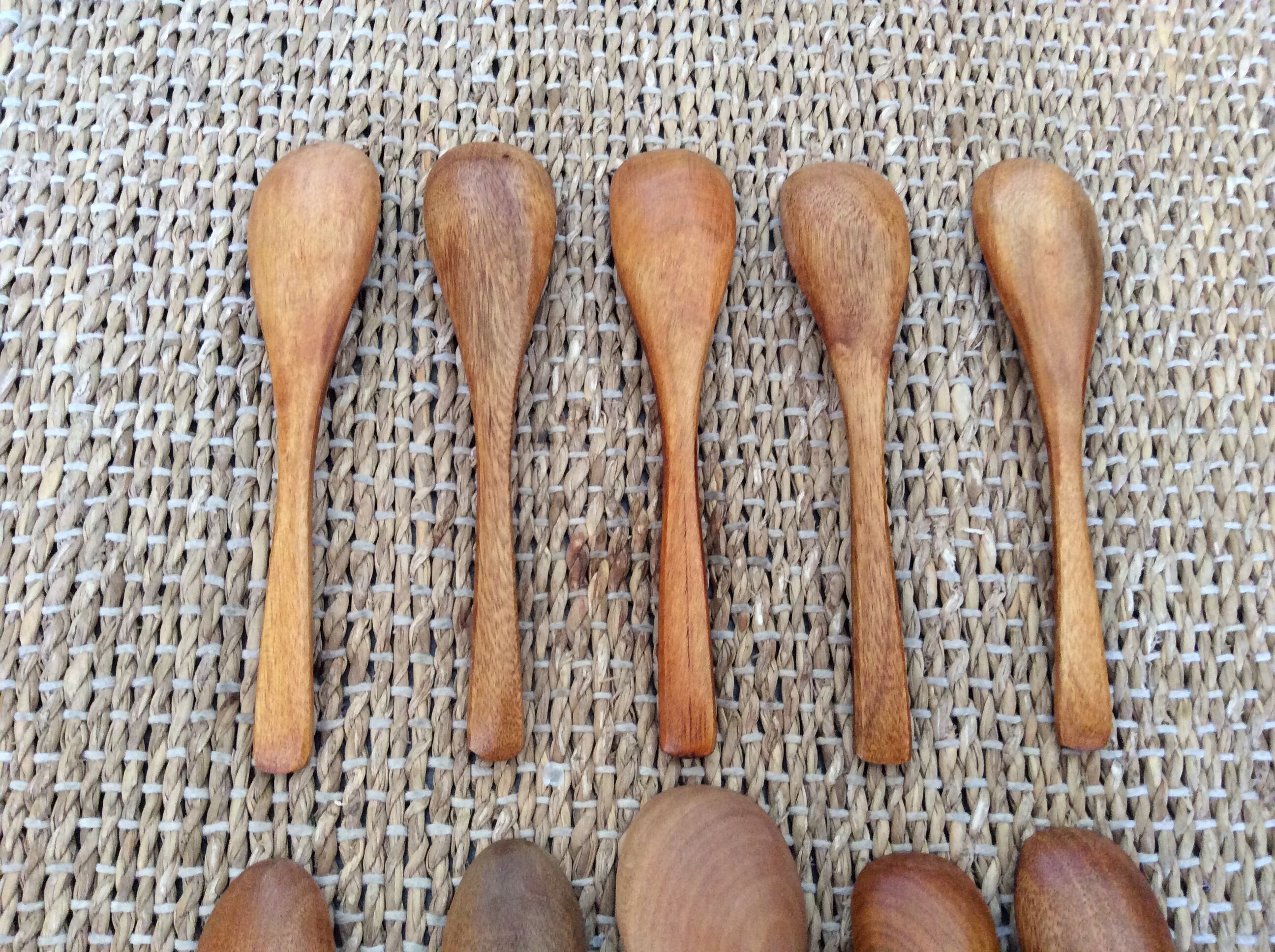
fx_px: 1177
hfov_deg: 56.9
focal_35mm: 32
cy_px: 476
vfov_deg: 44.1
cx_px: 638
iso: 160
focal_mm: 3.3
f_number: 2.4
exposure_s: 1/25
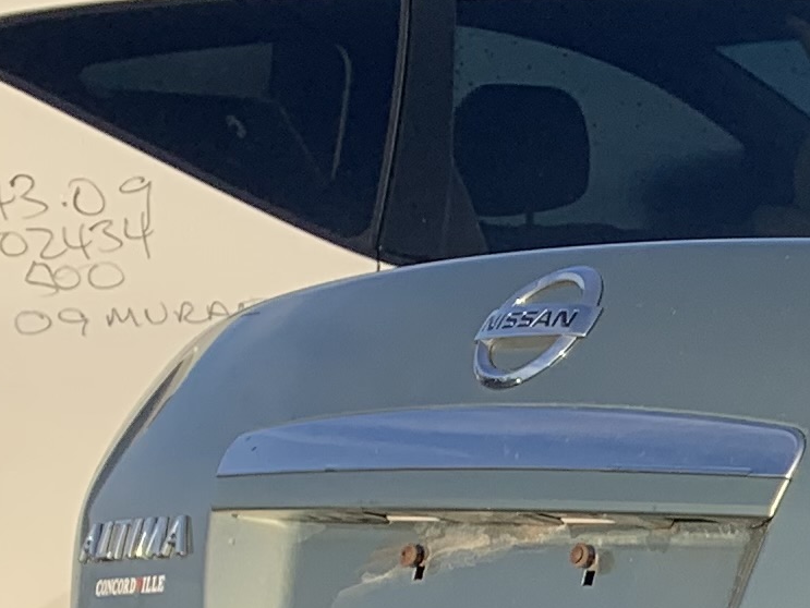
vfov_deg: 10.3
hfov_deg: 12.0
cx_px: 1770
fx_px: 3301
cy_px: 804
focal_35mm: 141
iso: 25
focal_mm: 4.25
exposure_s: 1/1406
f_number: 1.8
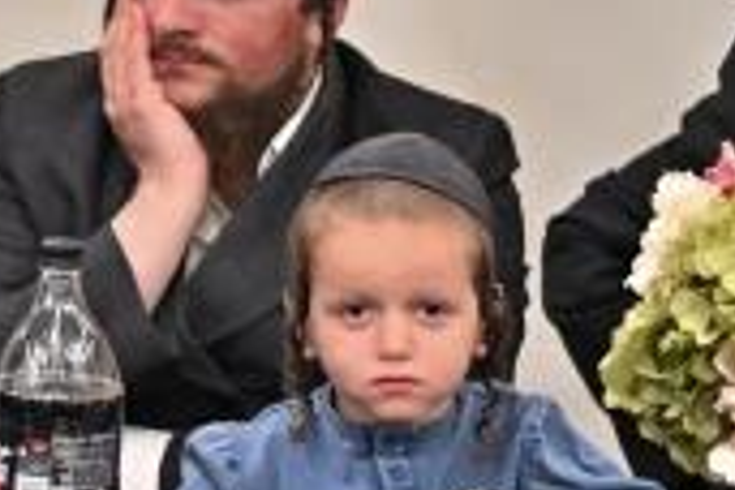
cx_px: -894
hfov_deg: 8.3
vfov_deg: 5.8
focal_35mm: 233
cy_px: -325
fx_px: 4757
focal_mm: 39
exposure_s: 1/160
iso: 1000
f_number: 4
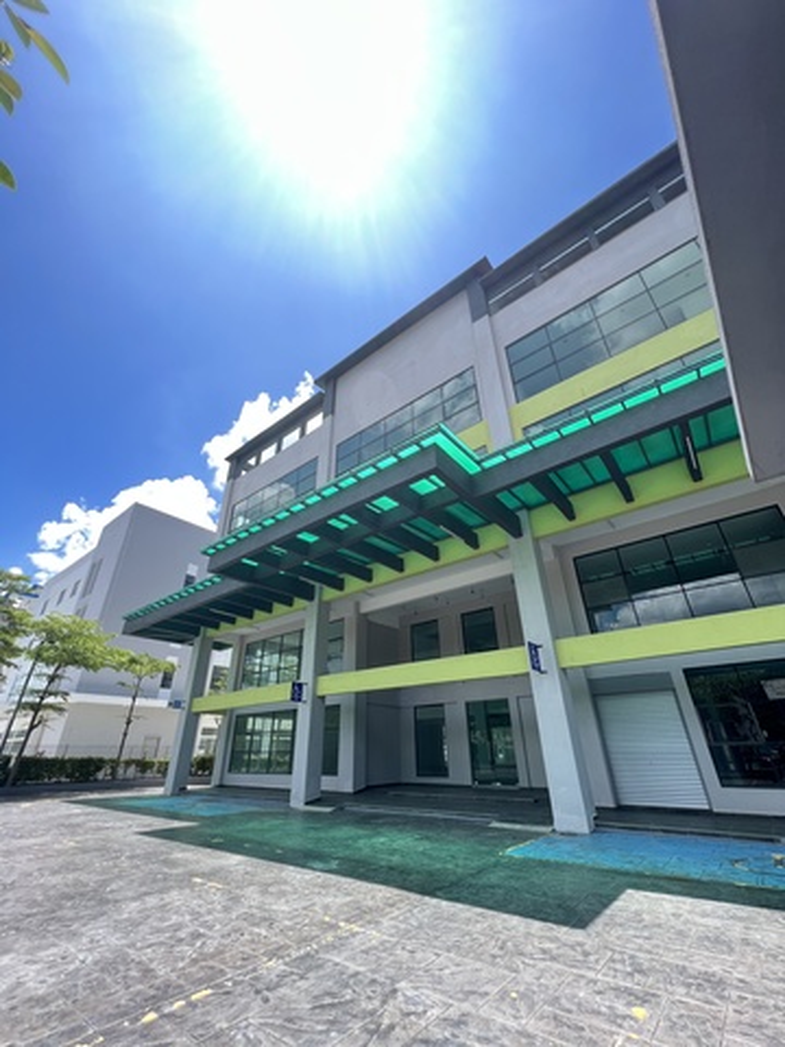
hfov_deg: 89.9
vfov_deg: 106.2
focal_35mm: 13
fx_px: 393
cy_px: 524
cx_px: 392
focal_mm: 1.57
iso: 32
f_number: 1.8
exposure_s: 1/402
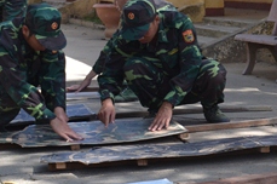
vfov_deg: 12.5
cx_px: 316
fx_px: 838
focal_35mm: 109
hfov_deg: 18.0
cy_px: 87
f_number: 7.1
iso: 400
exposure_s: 1/200
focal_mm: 26
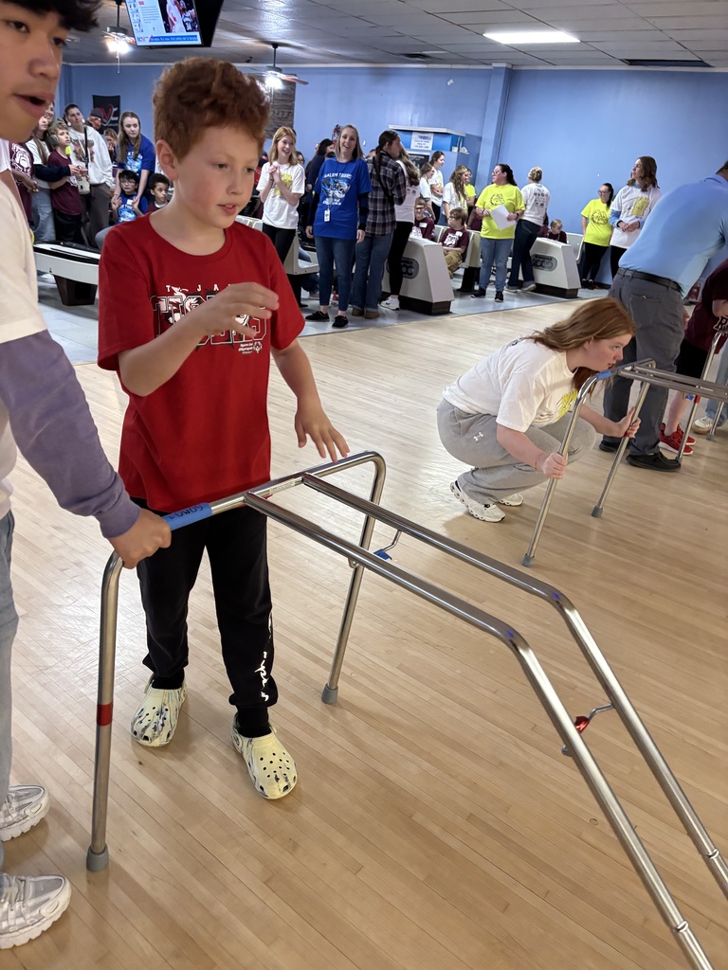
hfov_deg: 53.1
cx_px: 364
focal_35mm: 26
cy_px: 485
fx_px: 729
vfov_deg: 67.3
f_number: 1.6
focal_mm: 5.96
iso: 320
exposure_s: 1/60
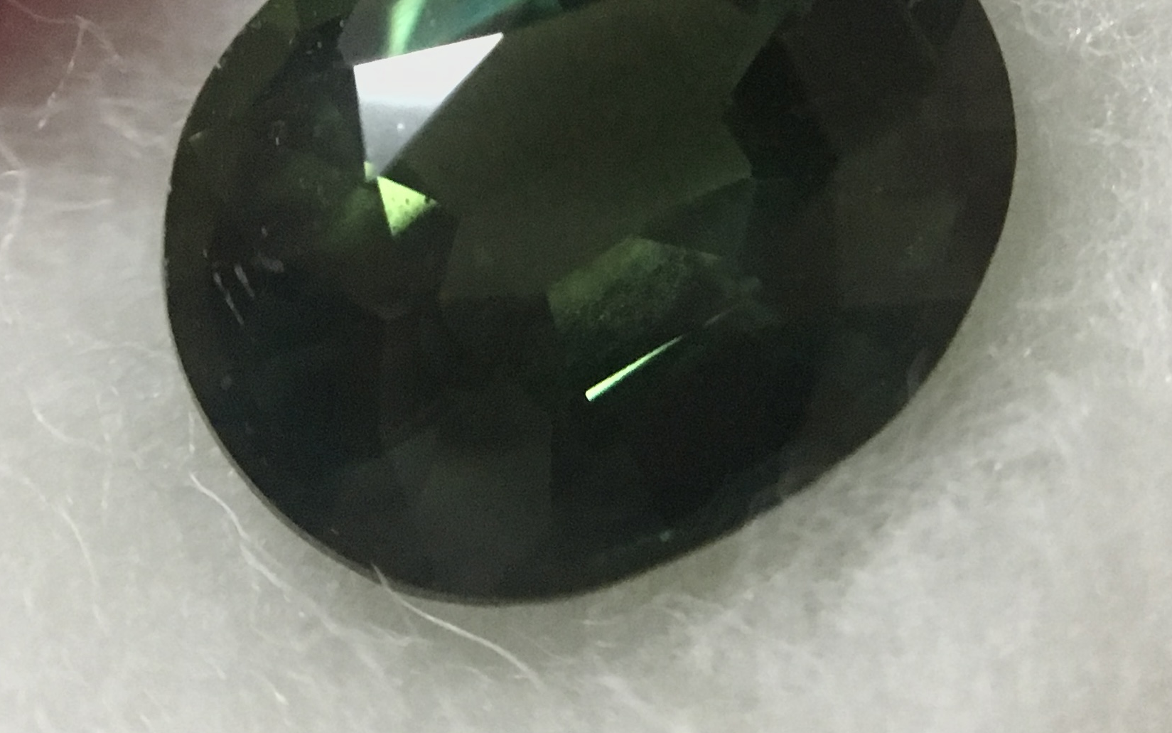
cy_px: 192
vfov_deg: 24.2
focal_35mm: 53
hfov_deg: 38.2
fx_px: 1693
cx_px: 581
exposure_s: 1/25
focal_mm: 4.15
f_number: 2.2
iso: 200
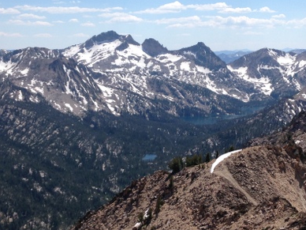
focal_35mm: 68
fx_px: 601
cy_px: 130
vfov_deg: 21.6
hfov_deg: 28.6
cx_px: 163
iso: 50
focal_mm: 4.12
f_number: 2.4
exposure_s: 1/2358
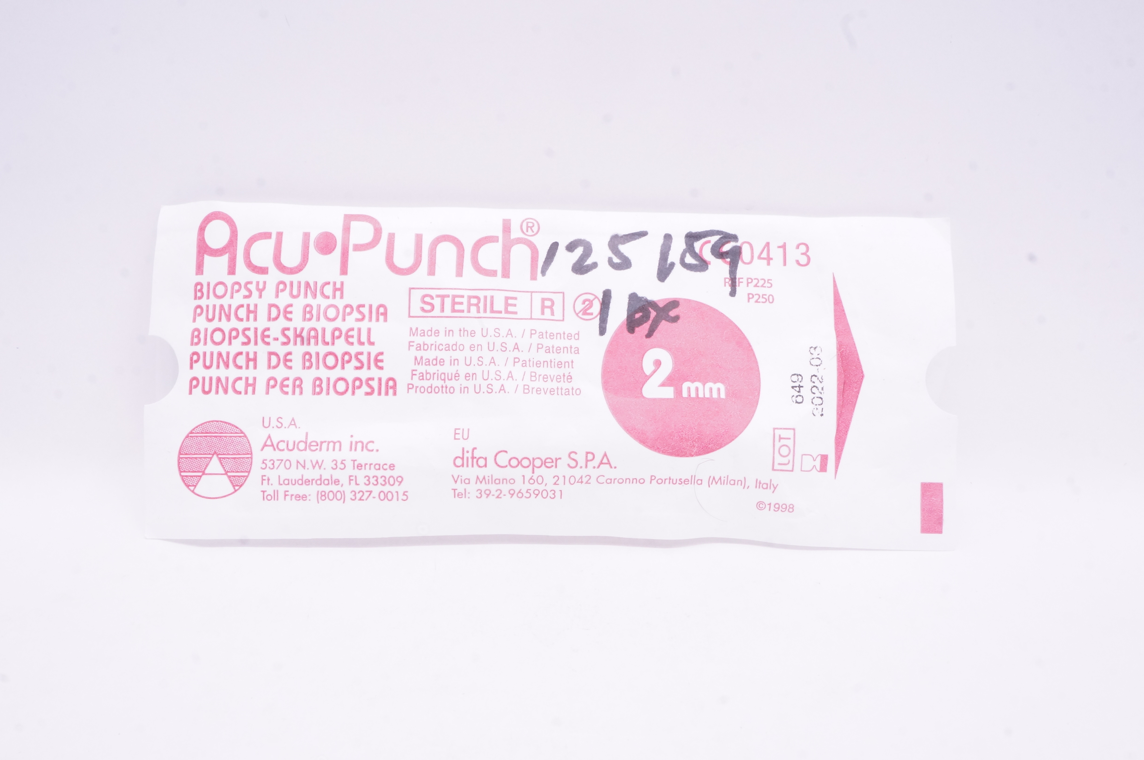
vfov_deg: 32.9
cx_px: 572
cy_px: 380
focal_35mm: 40
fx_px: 1286
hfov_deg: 48.0
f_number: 18
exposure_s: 1/25
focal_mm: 27
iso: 1600
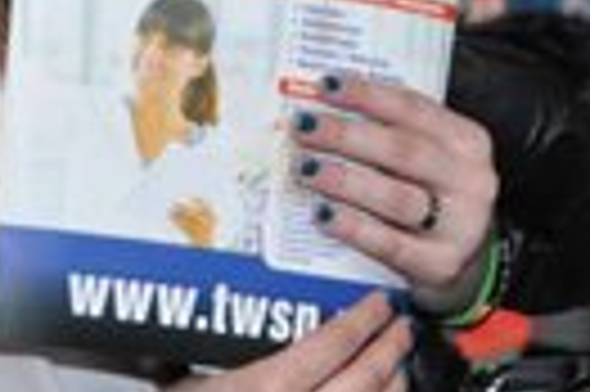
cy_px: -167
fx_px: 3896
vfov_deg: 5.7
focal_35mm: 238
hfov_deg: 8.7
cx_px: 261
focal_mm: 32
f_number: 4.2
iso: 1250
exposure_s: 1/125
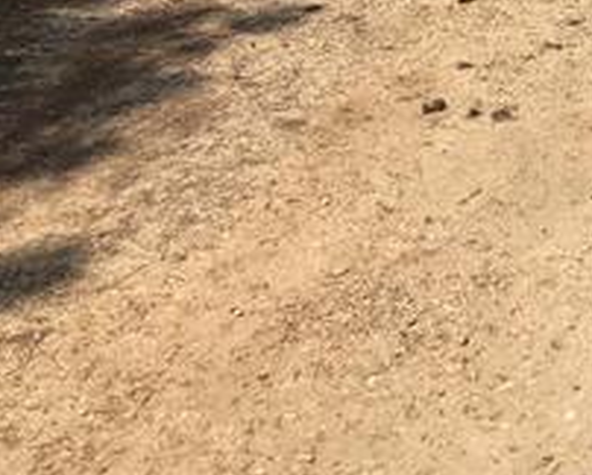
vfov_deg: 17.3
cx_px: 829
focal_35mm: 84
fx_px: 1473
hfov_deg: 20.2
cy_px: -123
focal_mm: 4.15
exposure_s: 1/1923
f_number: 2.2
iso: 25
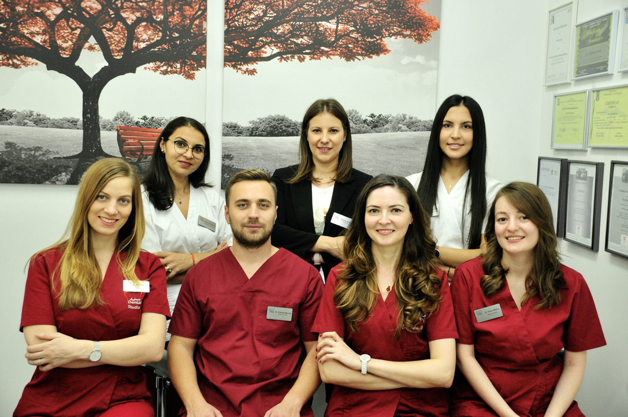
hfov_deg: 42.4
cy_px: 208
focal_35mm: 46
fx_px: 810
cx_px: 314
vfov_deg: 28.9
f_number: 4
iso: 1000
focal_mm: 31
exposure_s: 1/80
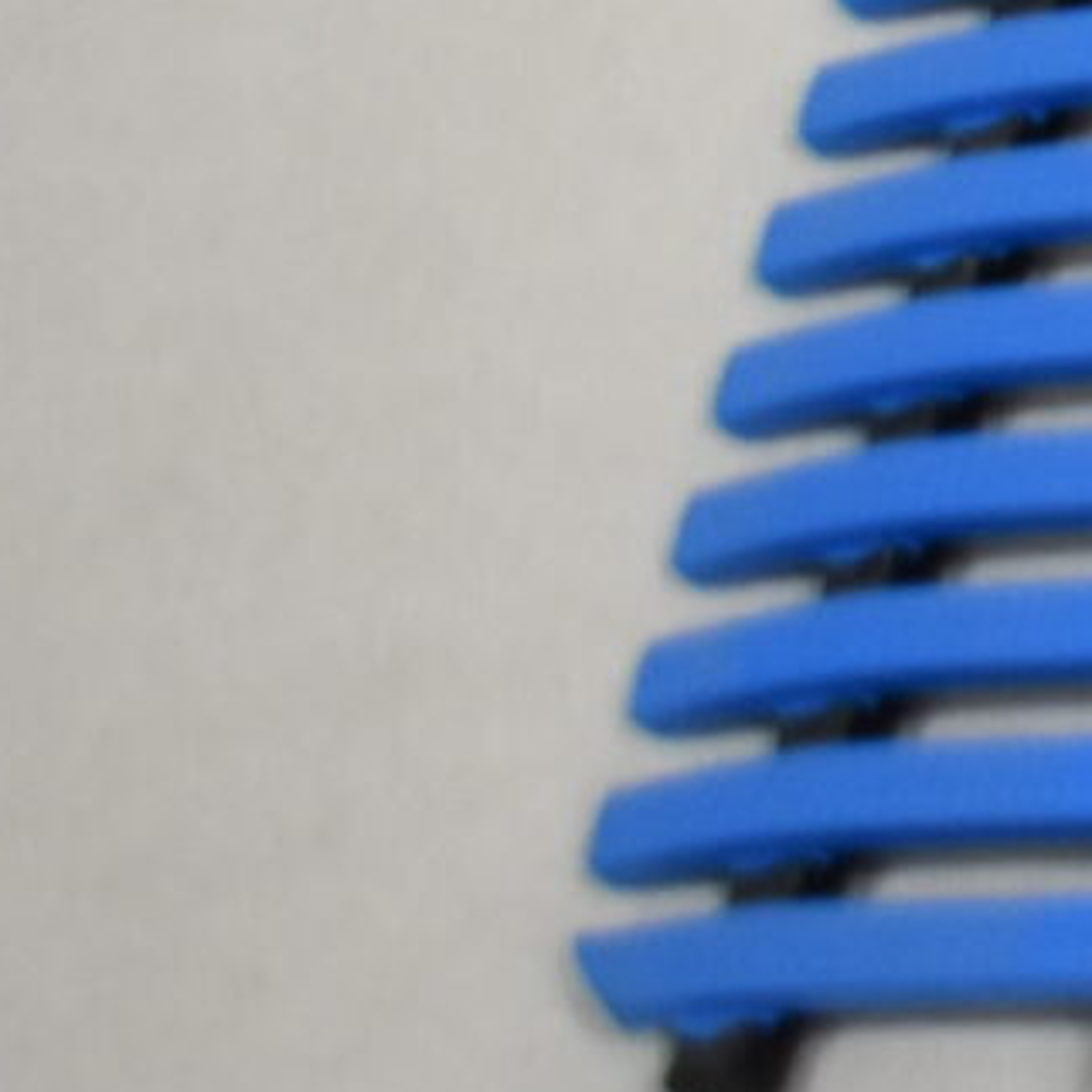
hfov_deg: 6.8
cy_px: -1213
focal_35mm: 224
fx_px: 7995
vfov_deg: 7.5
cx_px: 3711
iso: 800
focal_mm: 22
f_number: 3.8
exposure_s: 1/200
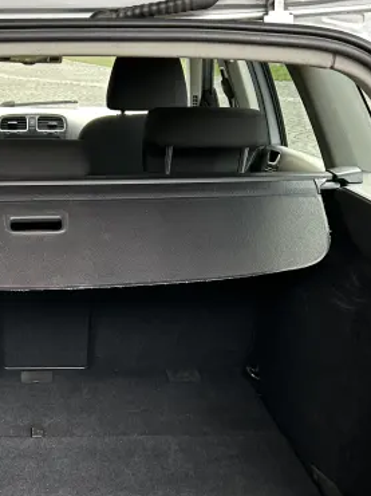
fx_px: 858
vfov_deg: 31.8
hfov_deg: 23.8
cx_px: 42
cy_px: 352
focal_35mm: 60
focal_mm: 5.7
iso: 80
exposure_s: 1/121
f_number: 1.5
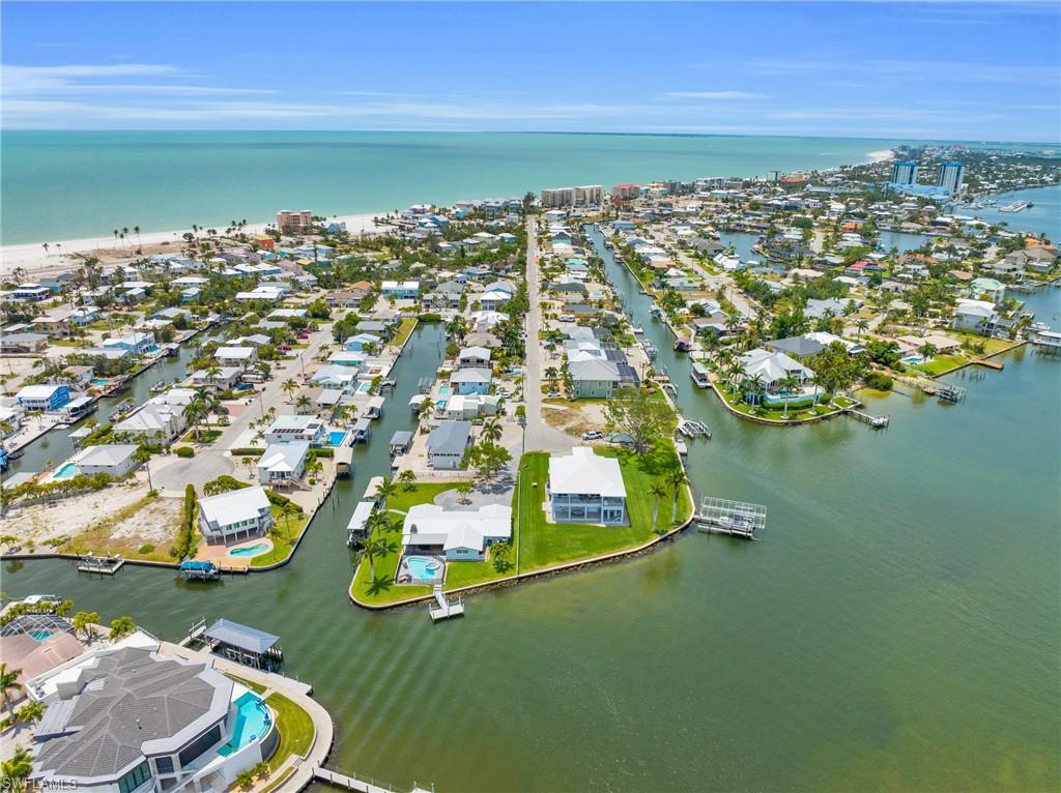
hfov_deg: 71.6
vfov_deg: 56.7
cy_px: 396
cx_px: 530
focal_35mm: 24
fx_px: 735
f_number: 4
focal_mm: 12.29
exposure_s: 1/1600
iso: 100
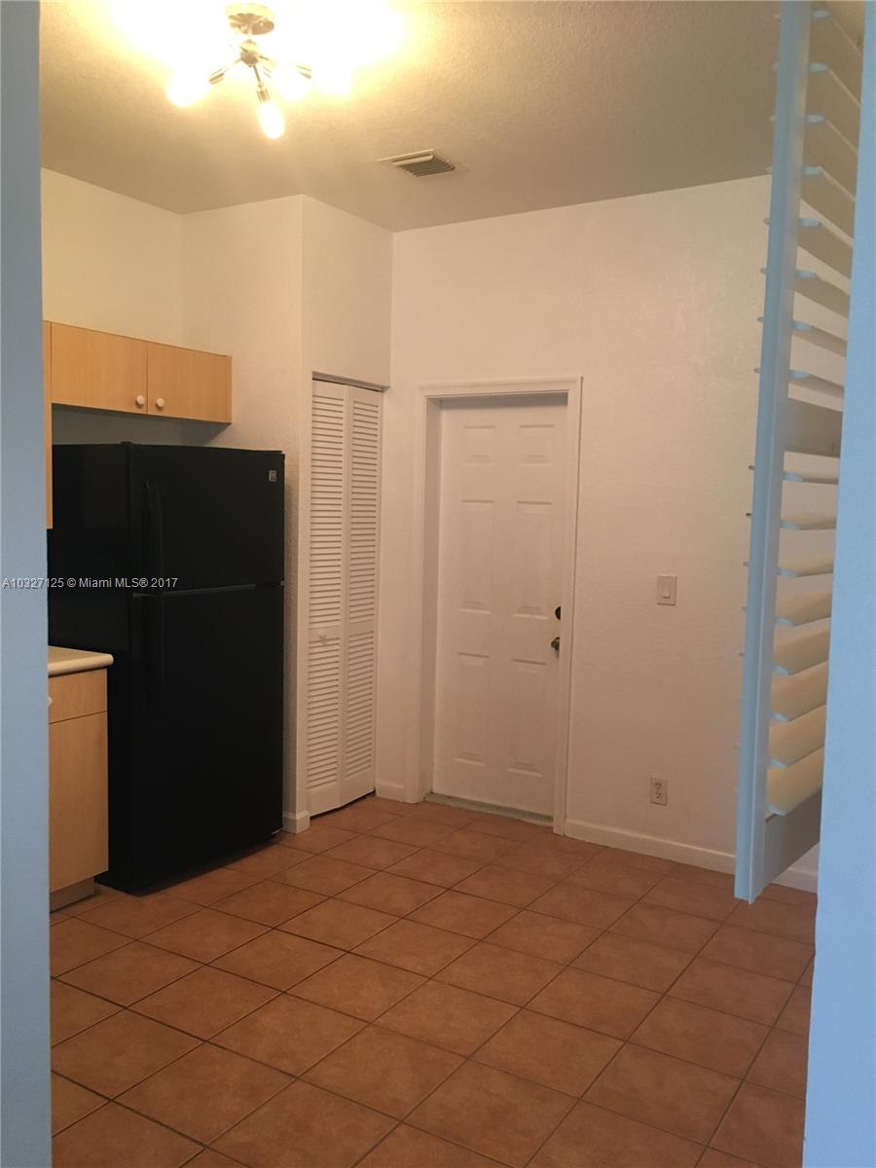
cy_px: 584
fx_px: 979
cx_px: 438
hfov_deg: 48.2
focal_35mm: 29
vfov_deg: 61.7
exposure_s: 1/30
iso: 125
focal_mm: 4.15
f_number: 2.2
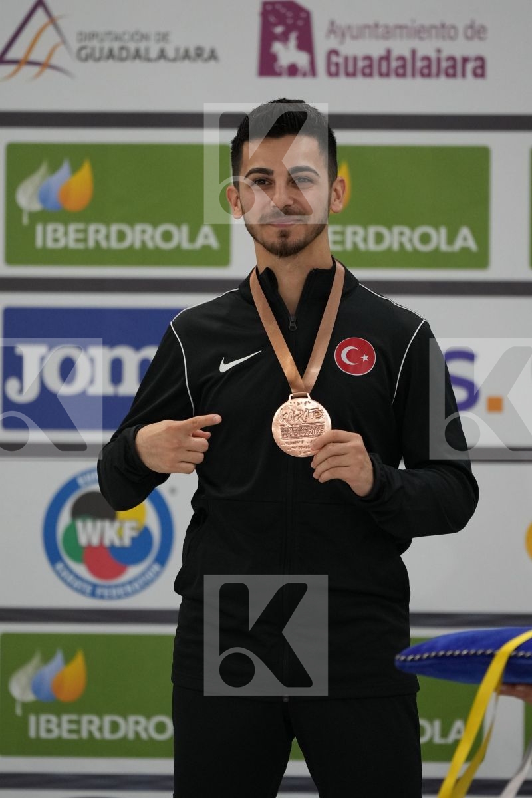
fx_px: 6649
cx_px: 266
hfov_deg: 4.6
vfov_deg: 6.9
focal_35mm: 300
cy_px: 399
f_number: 2.8
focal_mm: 200
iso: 2500
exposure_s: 1/500
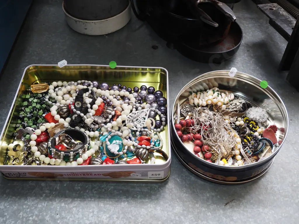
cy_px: 112
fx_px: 276
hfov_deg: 56.8
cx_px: 150
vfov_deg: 44.2
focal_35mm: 32
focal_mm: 16
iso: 640
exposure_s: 1/160
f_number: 4.5
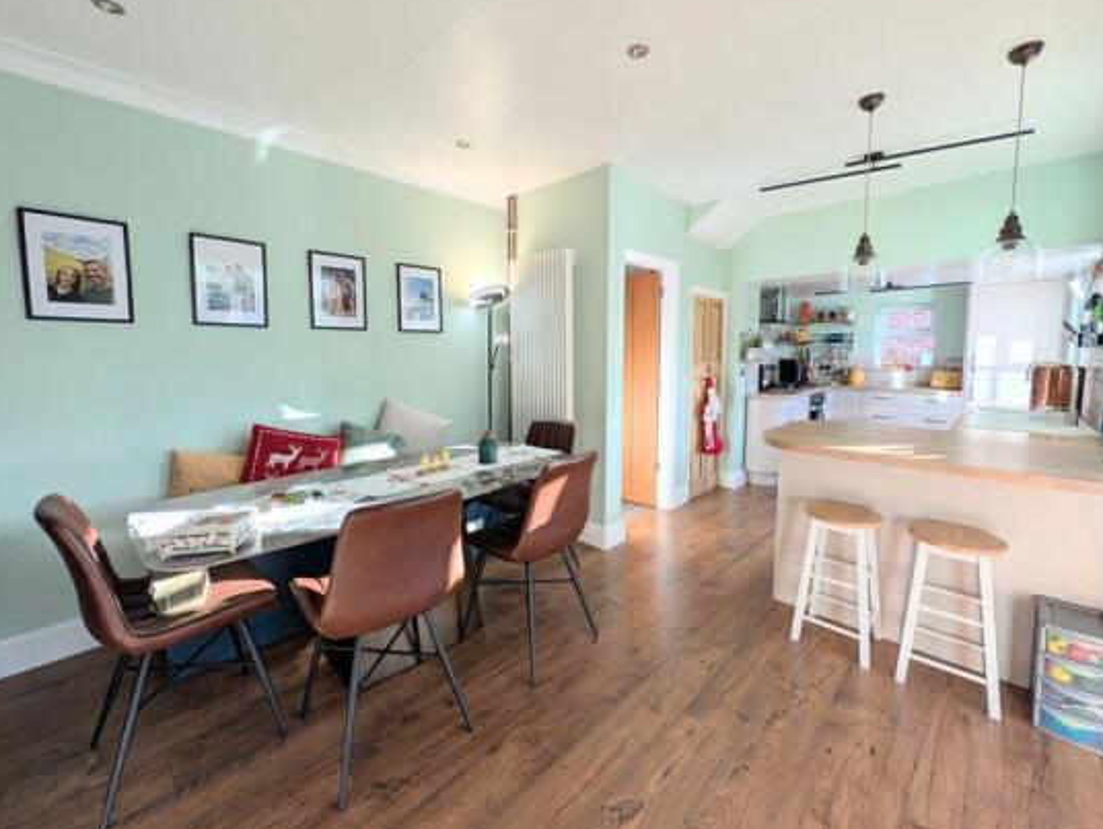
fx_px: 415
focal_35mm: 13
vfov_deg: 89.9
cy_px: 386
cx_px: 557
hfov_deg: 106.1
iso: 89
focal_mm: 2.02
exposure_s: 1/250
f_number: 1.7
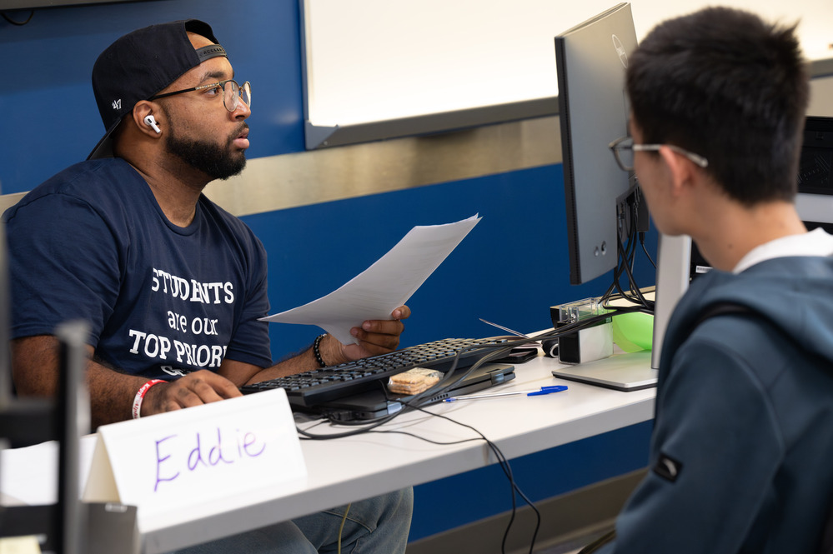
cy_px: 277
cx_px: 416
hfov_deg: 18.6
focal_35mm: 110
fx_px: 2544
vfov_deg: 12.4
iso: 1000
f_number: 5
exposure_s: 1/125
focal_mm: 110
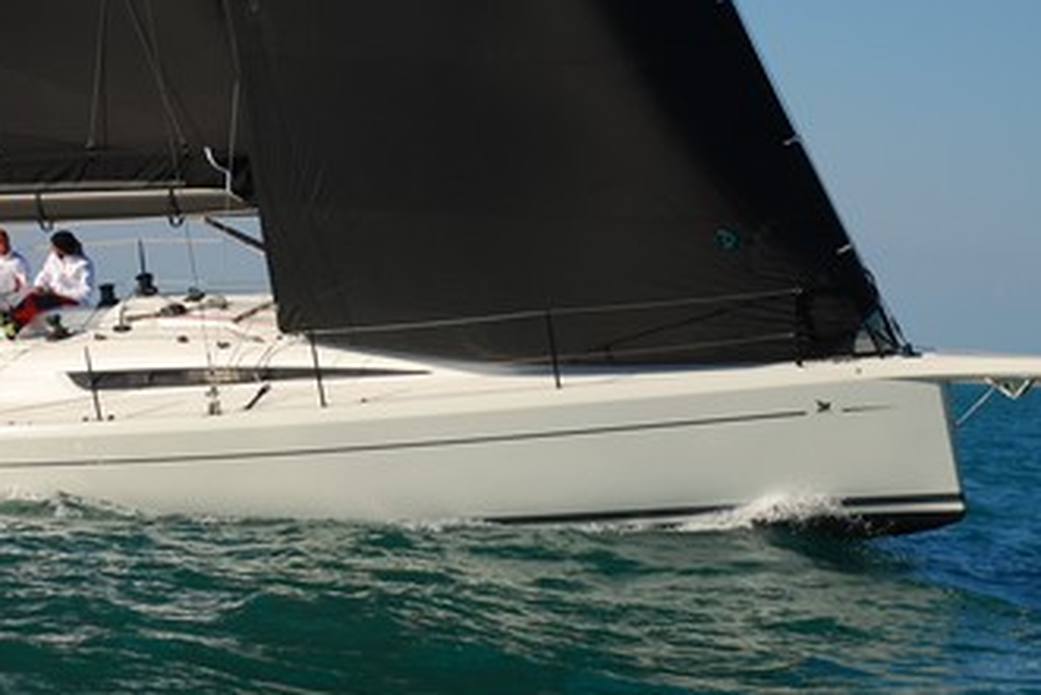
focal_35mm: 151
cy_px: 214
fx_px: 4368
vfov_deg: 9.1
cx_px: 337
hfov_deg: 13.6
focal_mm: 52
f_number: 5
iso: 125
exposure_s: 1/1000
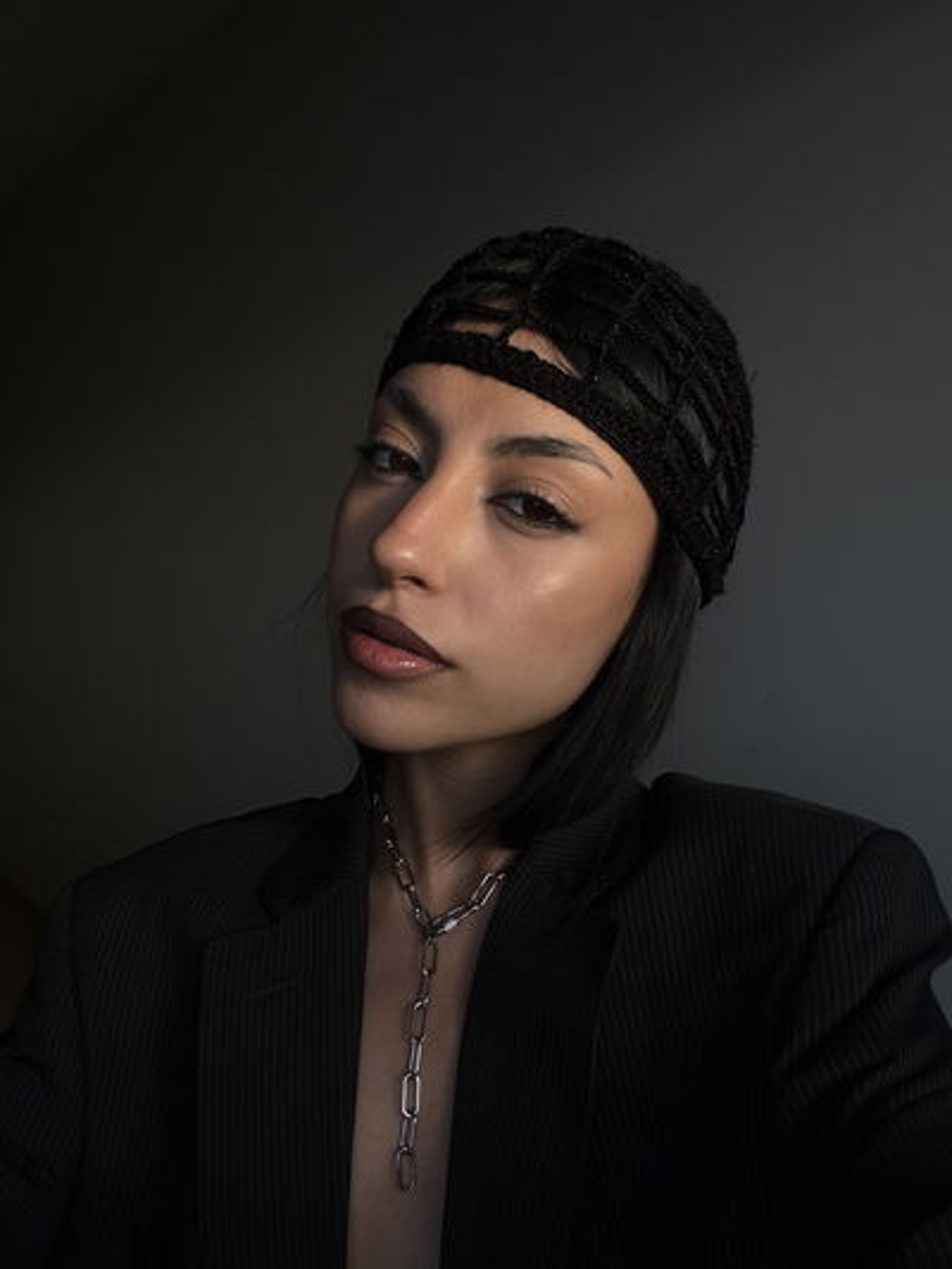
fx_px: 1100
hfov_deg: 46.8
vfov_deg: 60.0
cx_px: 476
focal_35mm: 30
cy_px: 634
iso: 32
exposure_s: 1/122
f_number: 1.9
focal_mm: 2.69
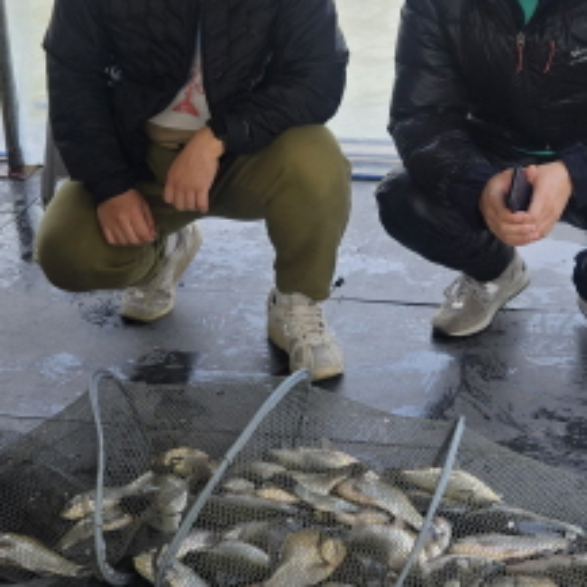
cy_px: 216
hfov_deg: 28.1
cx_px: 368
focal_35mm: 61
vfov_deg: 28.0
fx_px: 1170
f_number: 1.8
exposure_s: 1/183
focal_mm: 5.4
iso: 25
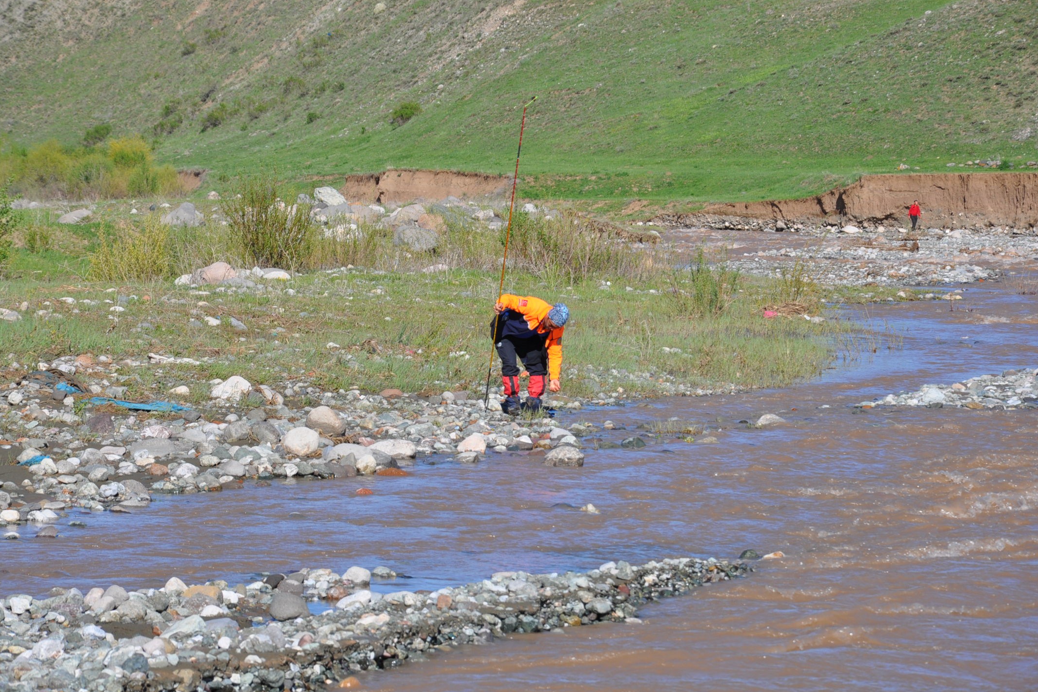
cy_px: 346
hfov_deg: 13.0
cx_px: 522
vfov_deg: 8.7
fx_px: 4570
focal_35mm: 159
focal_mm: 105
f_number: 10
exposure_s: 1/400
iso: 200
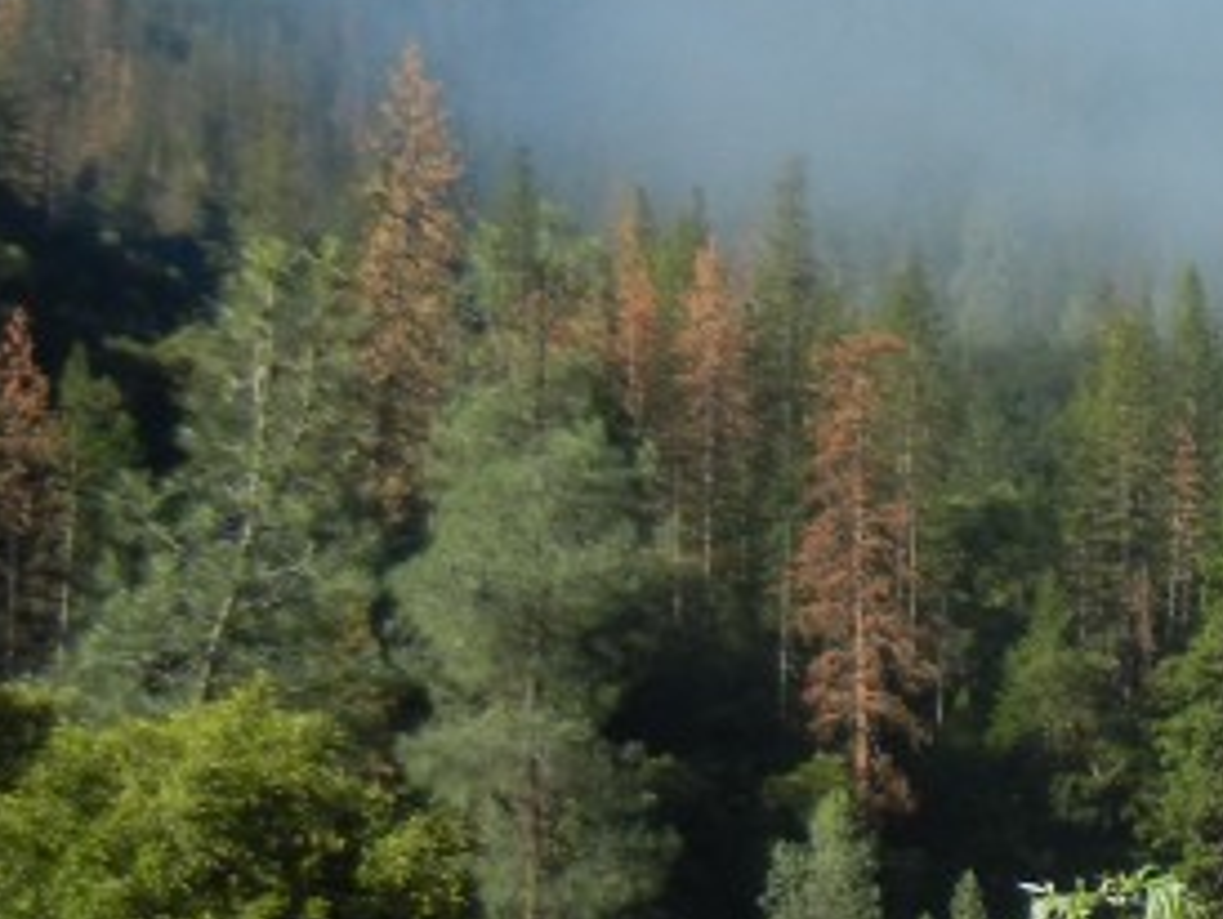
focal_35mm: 112
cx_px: 1977
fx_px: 3960
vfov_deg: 13.2
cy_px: 651
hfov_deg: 15.7
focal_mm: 5.4
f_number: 7
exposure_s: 1/250
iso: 160
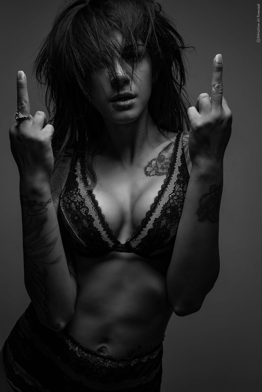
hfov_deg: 27.0
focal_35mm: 50
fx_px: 545
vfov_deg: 39.6
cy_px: 196
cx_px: 131
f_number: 10
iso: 100
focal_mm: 50
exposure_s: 1/160
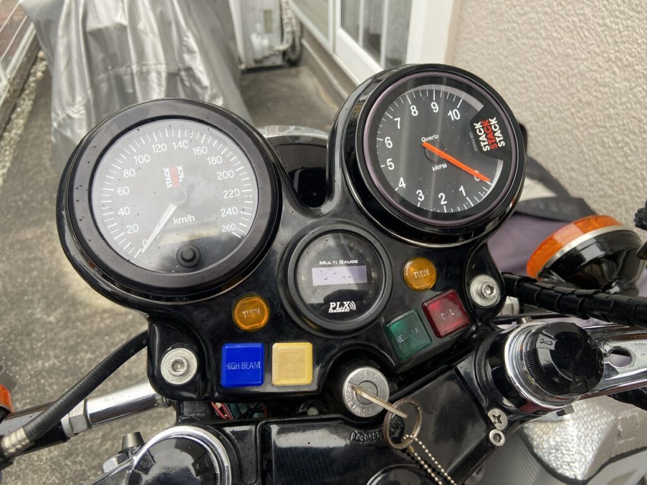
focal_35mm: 26
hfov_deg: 67.3
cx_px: 324
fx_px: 486
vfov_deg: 53.1
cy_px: 242
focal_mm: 4.25
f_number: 1.8
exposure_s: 1/121
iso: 80
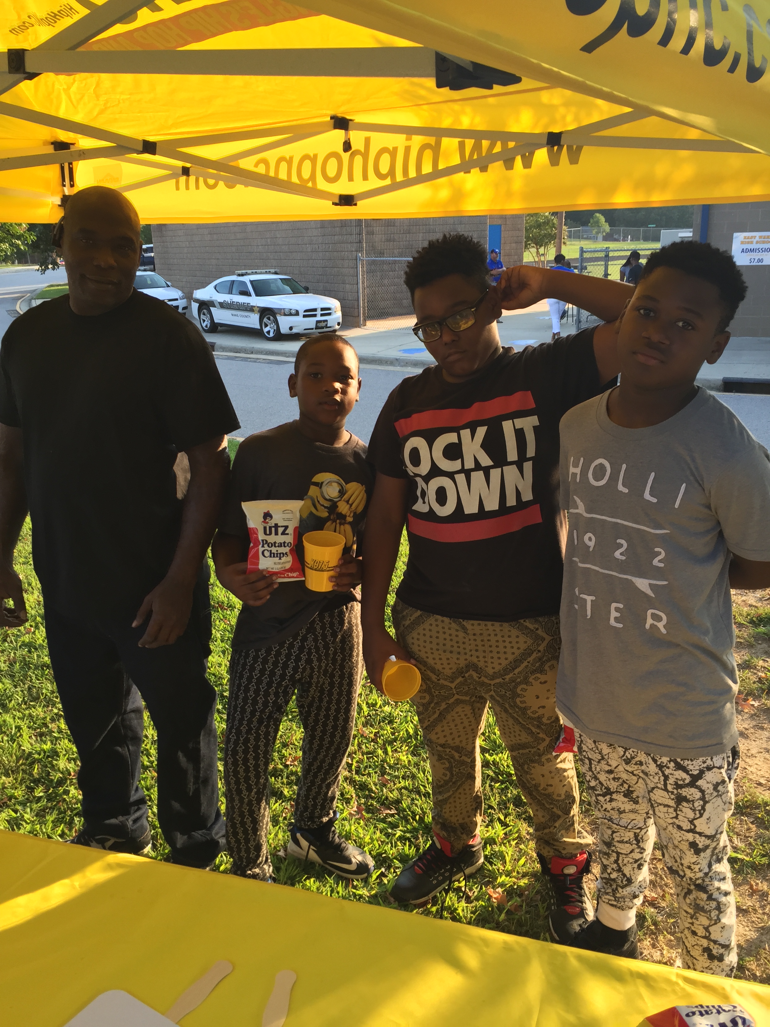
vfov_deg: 61.7
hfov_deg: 48.2
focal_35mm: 29
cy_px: 514
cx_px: 385
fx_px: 860
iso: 32
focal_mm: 4.15
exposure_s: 1/233
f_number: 2.2
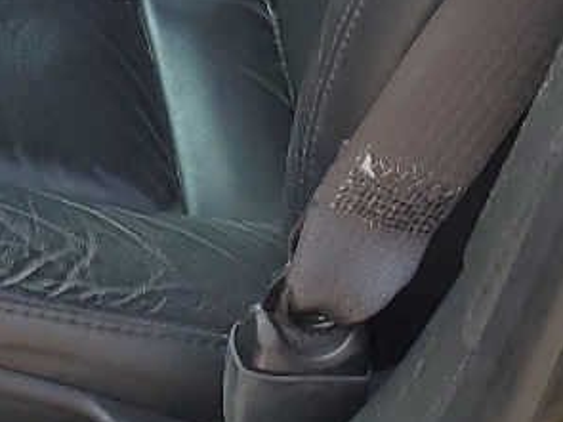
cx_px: -429
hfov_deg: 12.8
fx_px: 2292
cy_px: -454
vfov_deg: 9.7
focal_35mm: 141
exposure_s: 1/500
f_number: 1.5
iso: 50
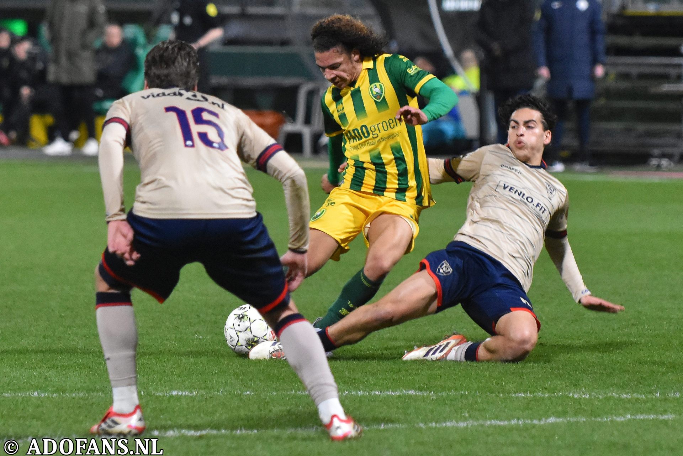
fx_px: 4411
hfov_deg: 8.9
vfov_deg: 5.9
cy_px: 228
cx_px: 342
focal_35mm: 232
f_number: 2.8
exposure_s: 1/640
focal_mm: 155
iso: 4000
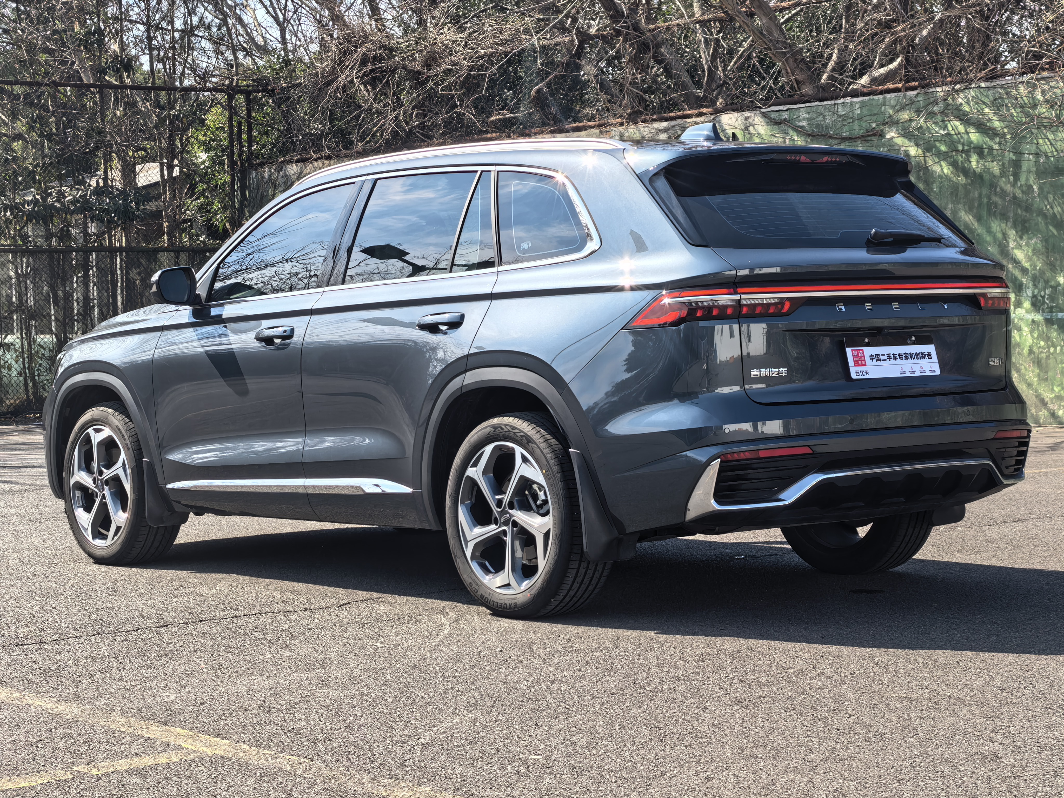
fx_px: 2275
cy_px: 399
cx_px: 532
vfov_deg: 19.9
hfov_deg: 26.3
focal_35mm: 74
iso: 50
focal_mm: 6.98
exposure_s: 1/2882
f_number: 2
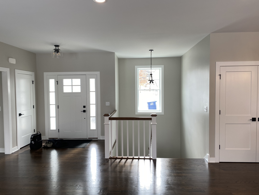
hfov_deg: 67.3
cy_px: 98
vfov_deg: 53.1
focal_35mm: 26
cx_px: 130
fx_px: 195
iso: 40
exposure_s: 1/120
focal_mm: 4.25
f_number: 1.8
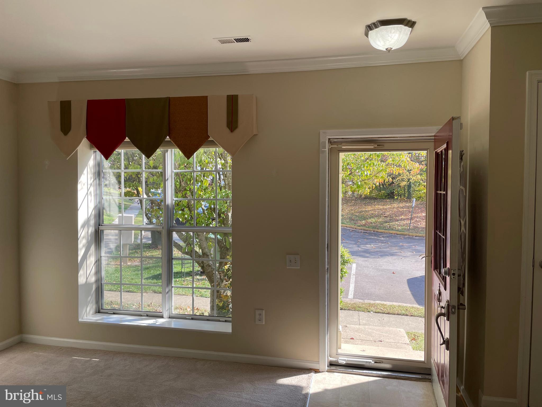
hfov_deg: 67.3
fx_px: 407
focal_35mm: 26
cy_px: 204
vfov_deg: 53.1
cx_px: 271
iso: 32
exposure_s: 1/324
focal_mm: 4.2
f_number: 1.6
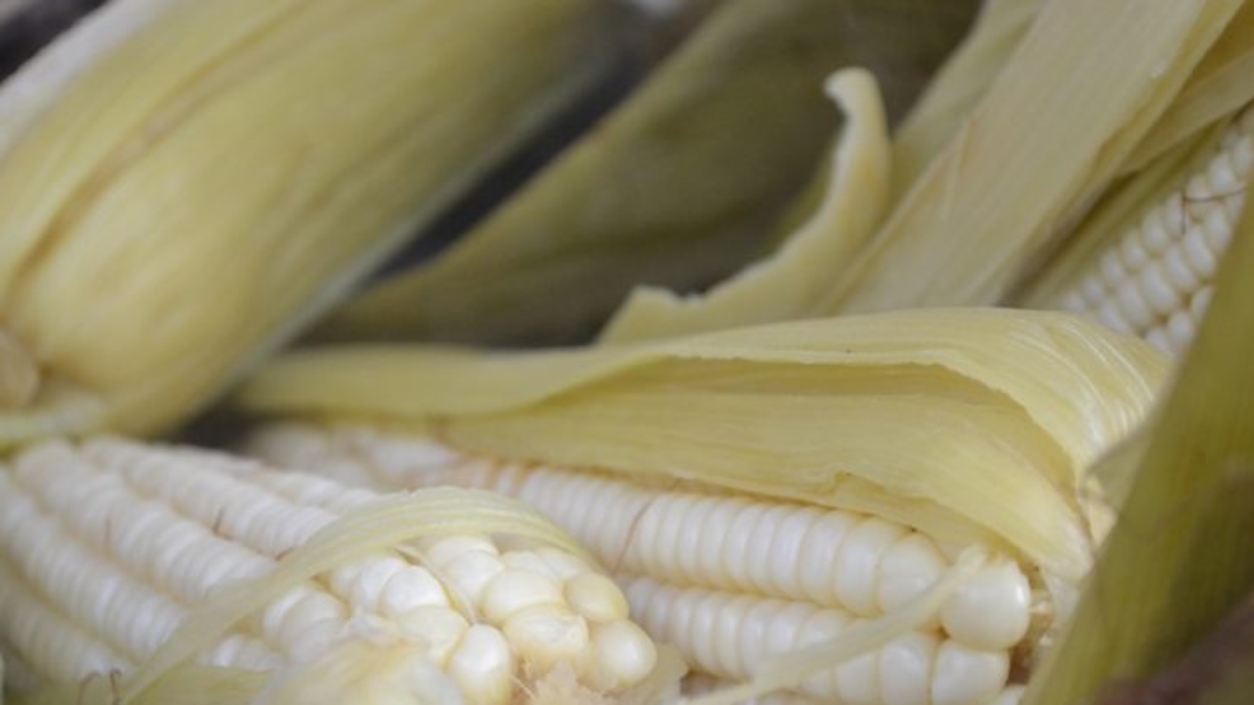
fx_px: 2693
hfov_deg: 26.2
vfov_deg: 14.9
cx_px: 631
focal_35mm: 81
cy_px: 435
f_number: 5.6
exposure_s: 1/500
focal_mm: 48
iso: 2000
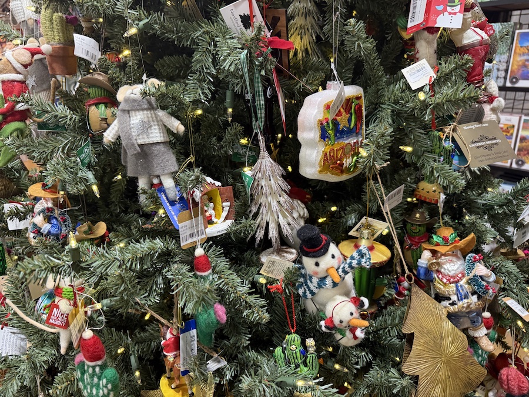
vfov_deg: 56.8
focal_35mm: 24
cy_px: 198
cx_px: 264
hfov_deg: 71.6
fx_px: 367
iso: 250
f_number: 1.78
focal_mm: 6.76
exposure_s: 1/60
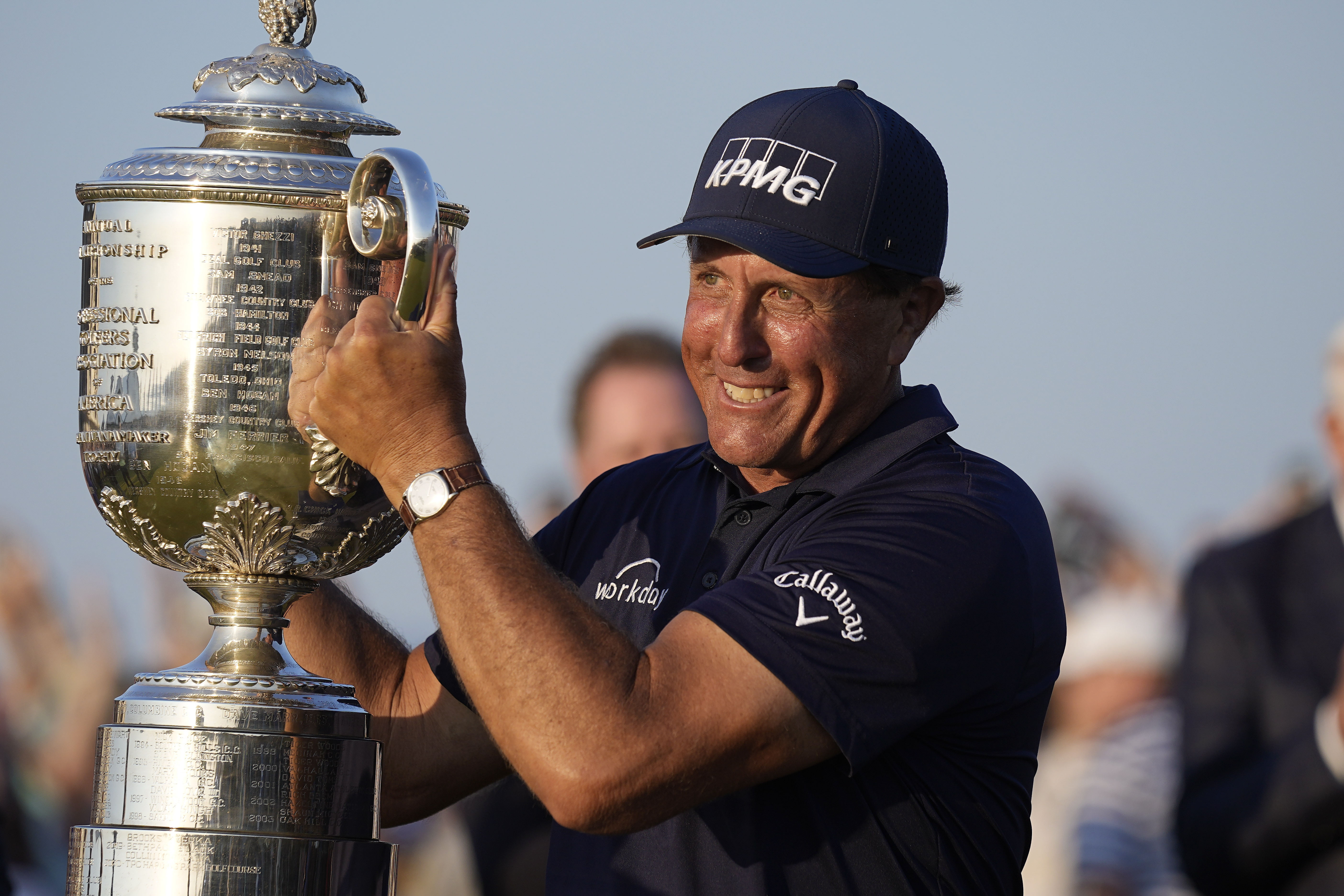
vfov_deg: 4.6
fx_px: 11199
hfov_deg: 6.9
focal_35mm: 300
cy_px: 448
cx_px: 672
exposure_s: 1/1600
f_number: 3.5
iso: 200
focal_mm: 200
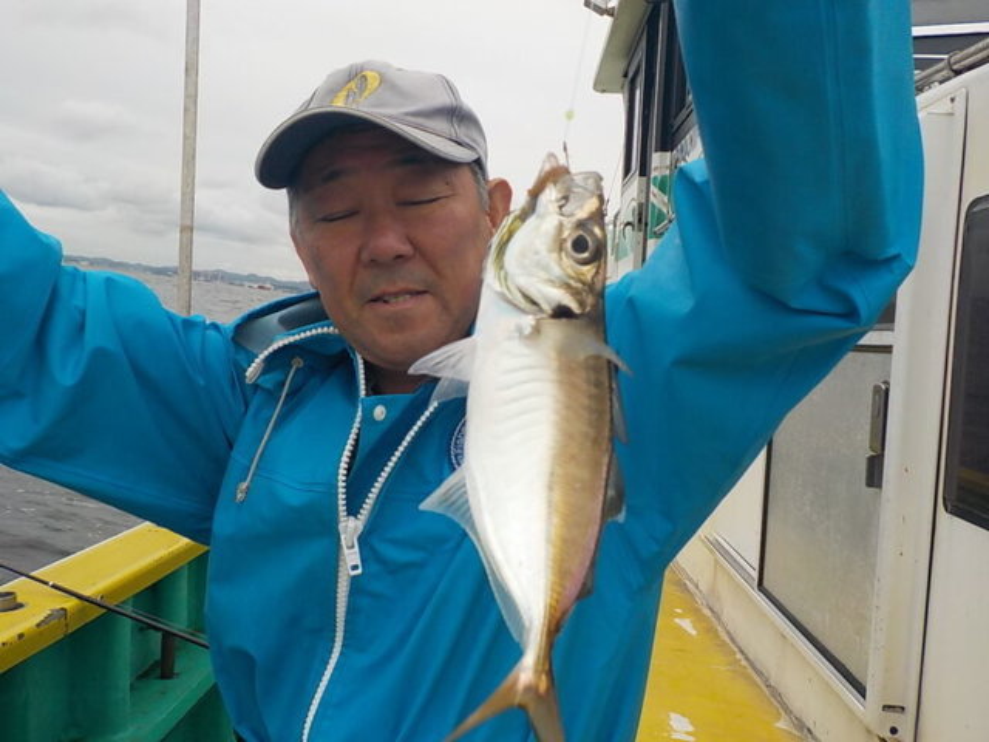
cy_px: 371
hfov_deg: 60.0
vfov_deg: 46.8
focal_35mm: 30
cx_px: 494
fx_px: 857
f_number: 3.3
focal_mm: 4.1
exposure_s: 1/500
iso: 125
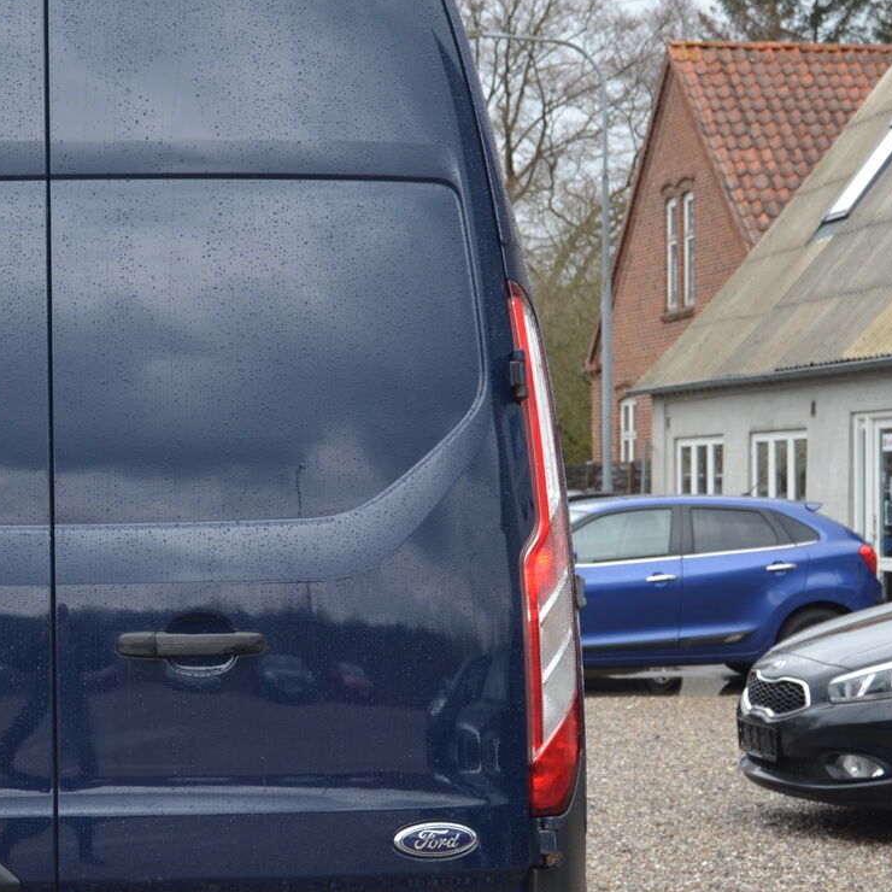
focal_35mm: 86
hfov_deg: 19.7
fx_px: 2507
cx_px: 47
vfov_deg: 20.1
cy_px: 574
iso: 100
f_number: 5.6
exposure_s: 1/125
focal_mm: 26
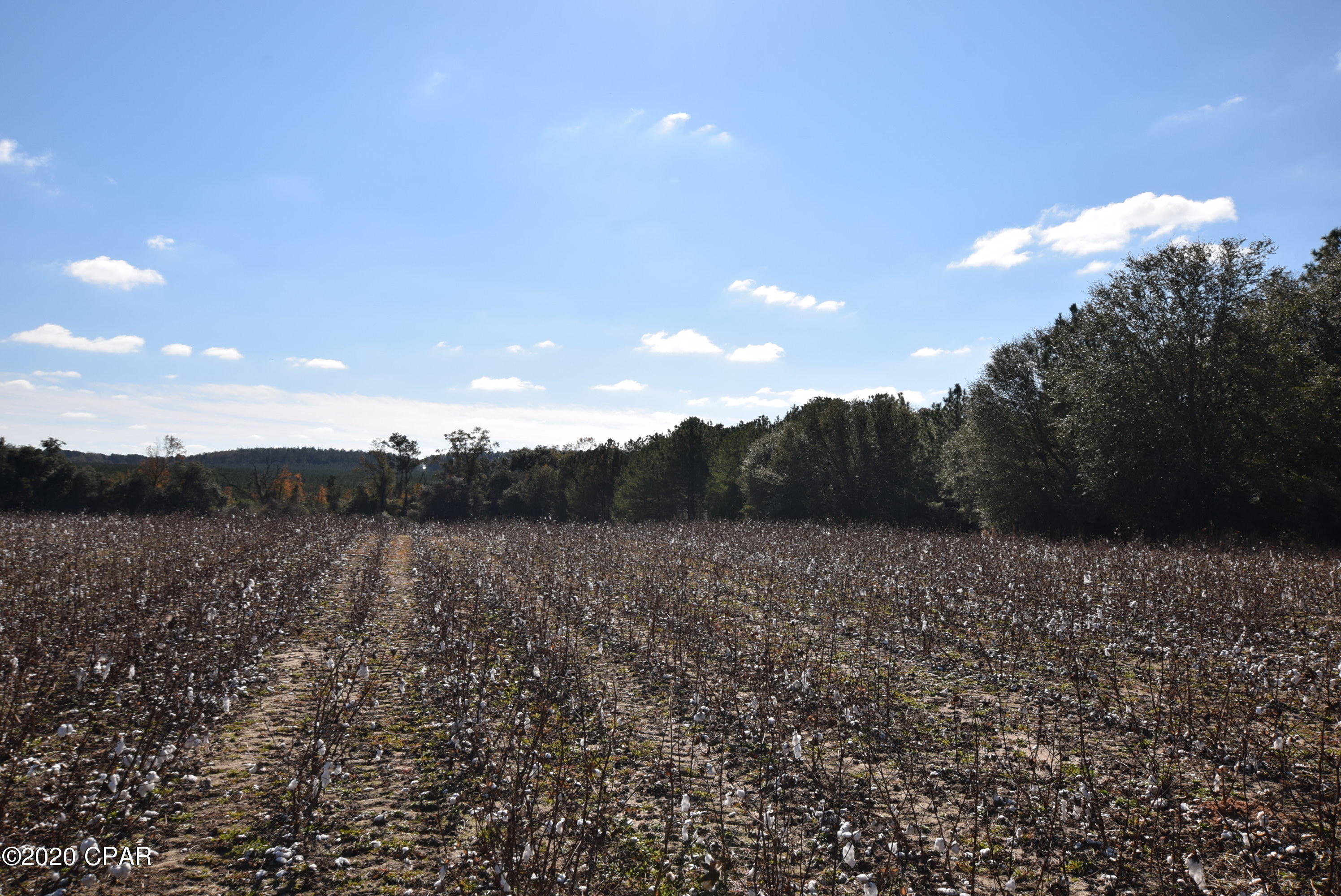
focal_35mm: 30
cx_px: 670
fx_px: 1118
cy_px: 448
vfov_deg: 43.7
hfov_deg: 61.9
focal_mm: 20
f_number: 14
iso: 100
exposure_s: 1/200
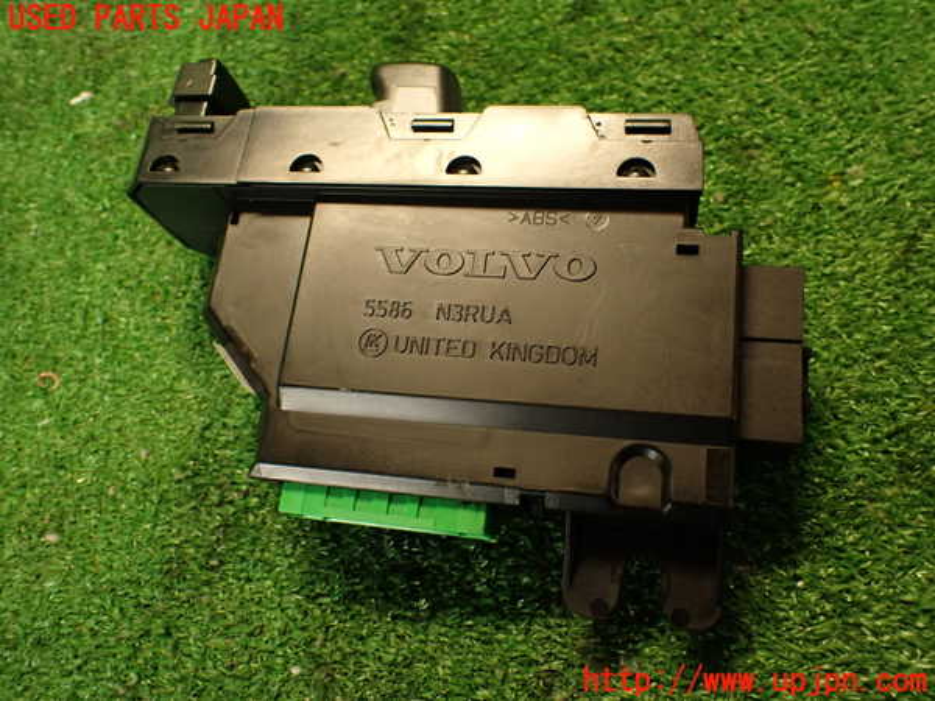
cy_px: 350
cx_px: 468
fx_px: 810
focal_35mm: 30
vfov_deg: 46.8
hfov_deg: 60.0
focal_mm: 5.4
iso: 250
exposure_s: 1/30
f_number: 2.3
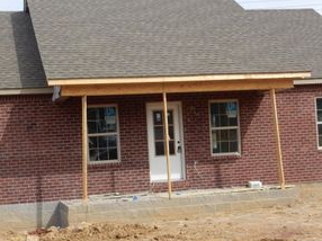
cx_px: 117
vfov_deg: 23.2
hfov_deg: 30.6
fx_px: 586
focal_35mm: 63
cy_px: 137
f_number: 4
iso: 125
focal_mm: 6.4
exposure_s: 1/800
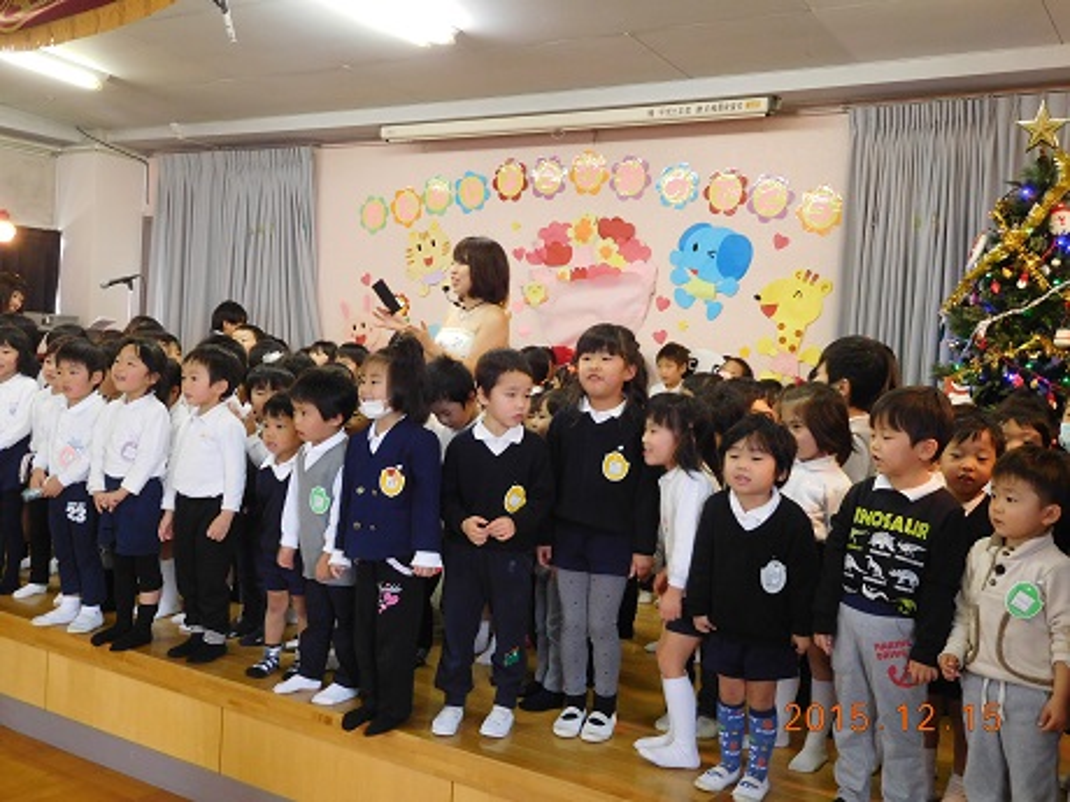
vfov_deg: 40.7
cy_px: 401
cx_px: 535
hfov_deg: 52.6
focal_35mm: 35
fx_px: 1082
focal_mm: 6.2
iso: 400
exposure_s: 1/25
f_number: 3.8
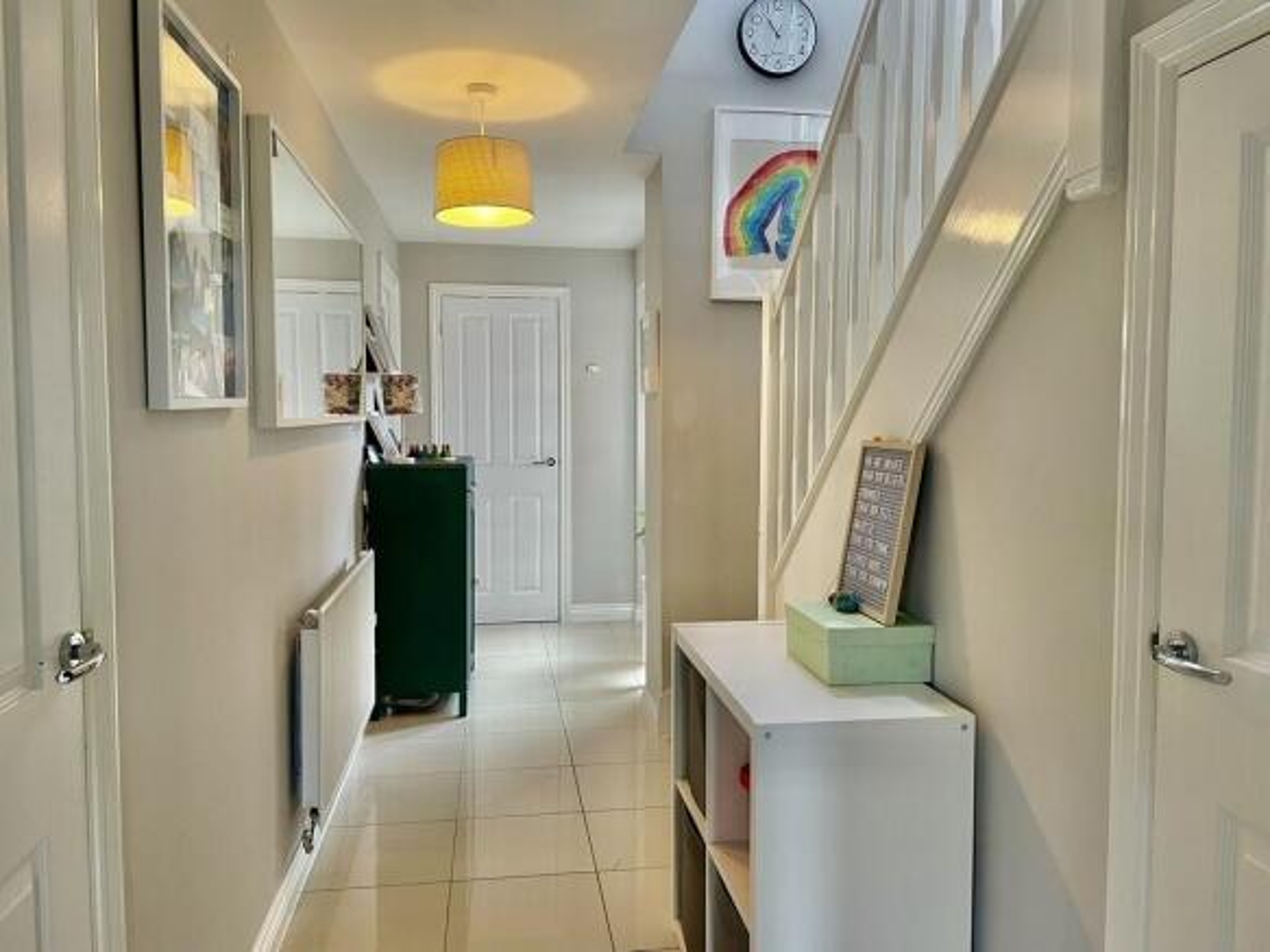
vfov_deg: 53.0
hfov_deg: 67.3
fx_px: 954
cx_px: 635
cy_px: 476
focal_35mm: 26
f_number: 1.6
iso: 80
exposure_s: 1/50
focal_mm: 4.2
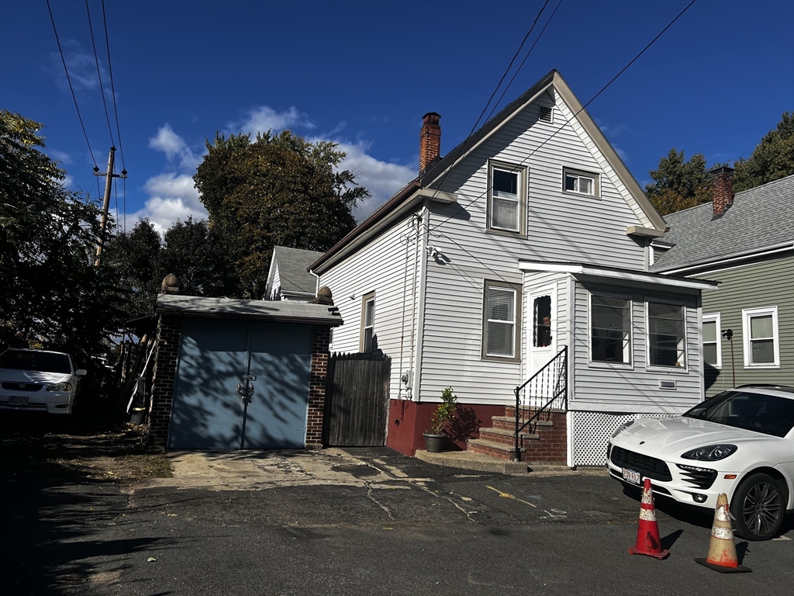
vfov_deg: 53.1
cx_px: 397
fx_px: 596
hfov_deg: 67.3
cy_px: 298
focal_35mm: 26
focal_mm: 5.7
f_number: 1.5
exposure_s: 1/6993
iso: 50
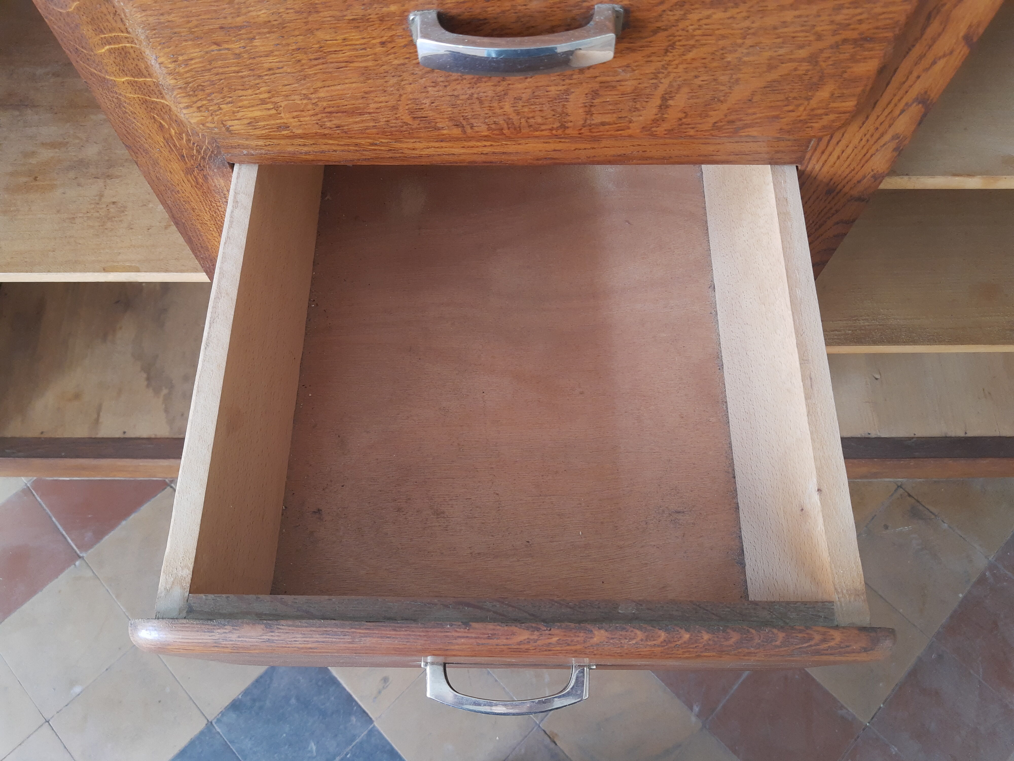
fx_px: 762
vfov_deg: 53.1
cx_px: 507
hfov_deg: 67.3
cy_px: 380
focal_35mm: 26
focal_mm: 4.75
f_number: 1.7
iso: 84
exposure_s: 1/50
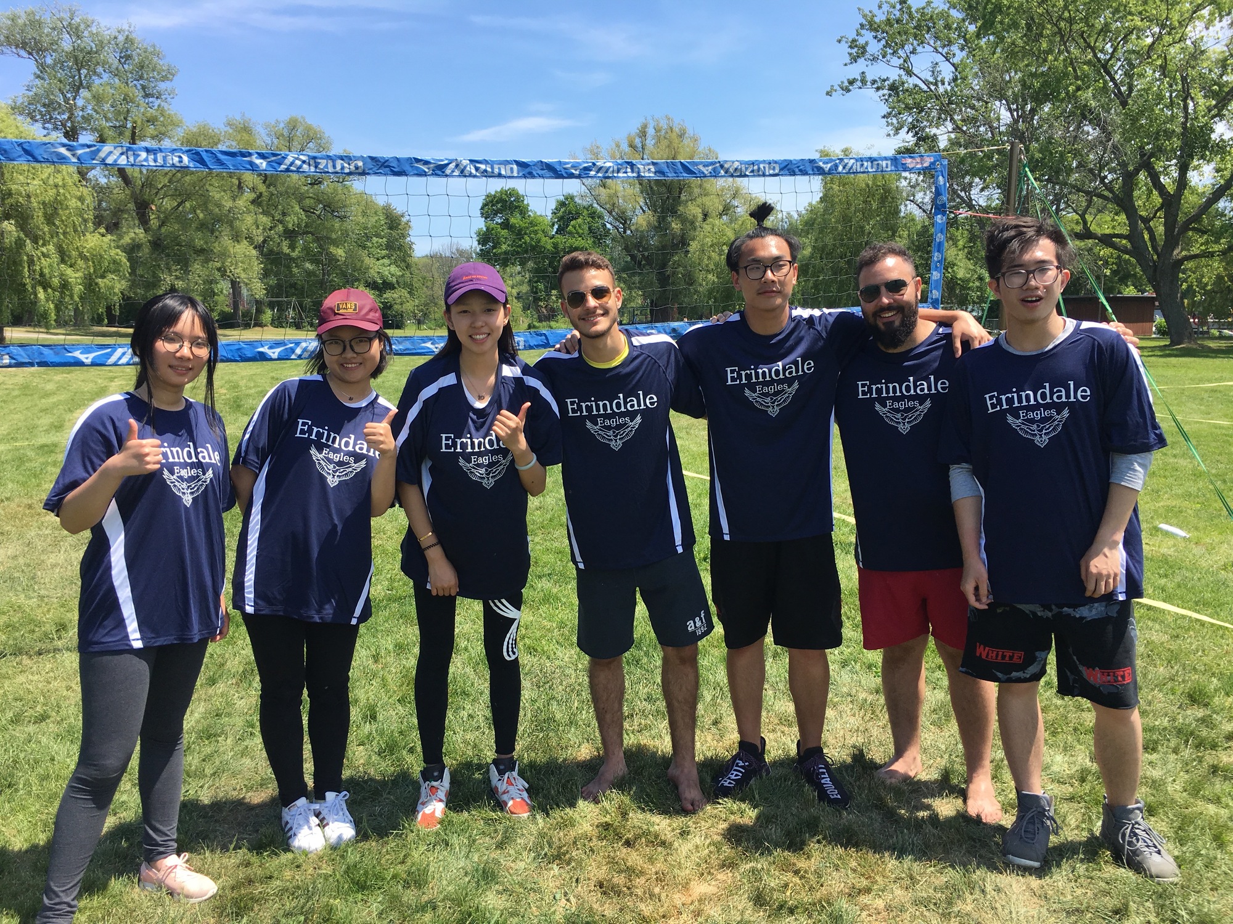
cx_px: 616
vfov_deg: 48.2
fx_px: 1033
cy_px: 462
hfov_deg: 61.7
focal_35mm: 29
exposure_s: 1/1012
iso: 25
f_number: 2.2
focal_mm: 4.15
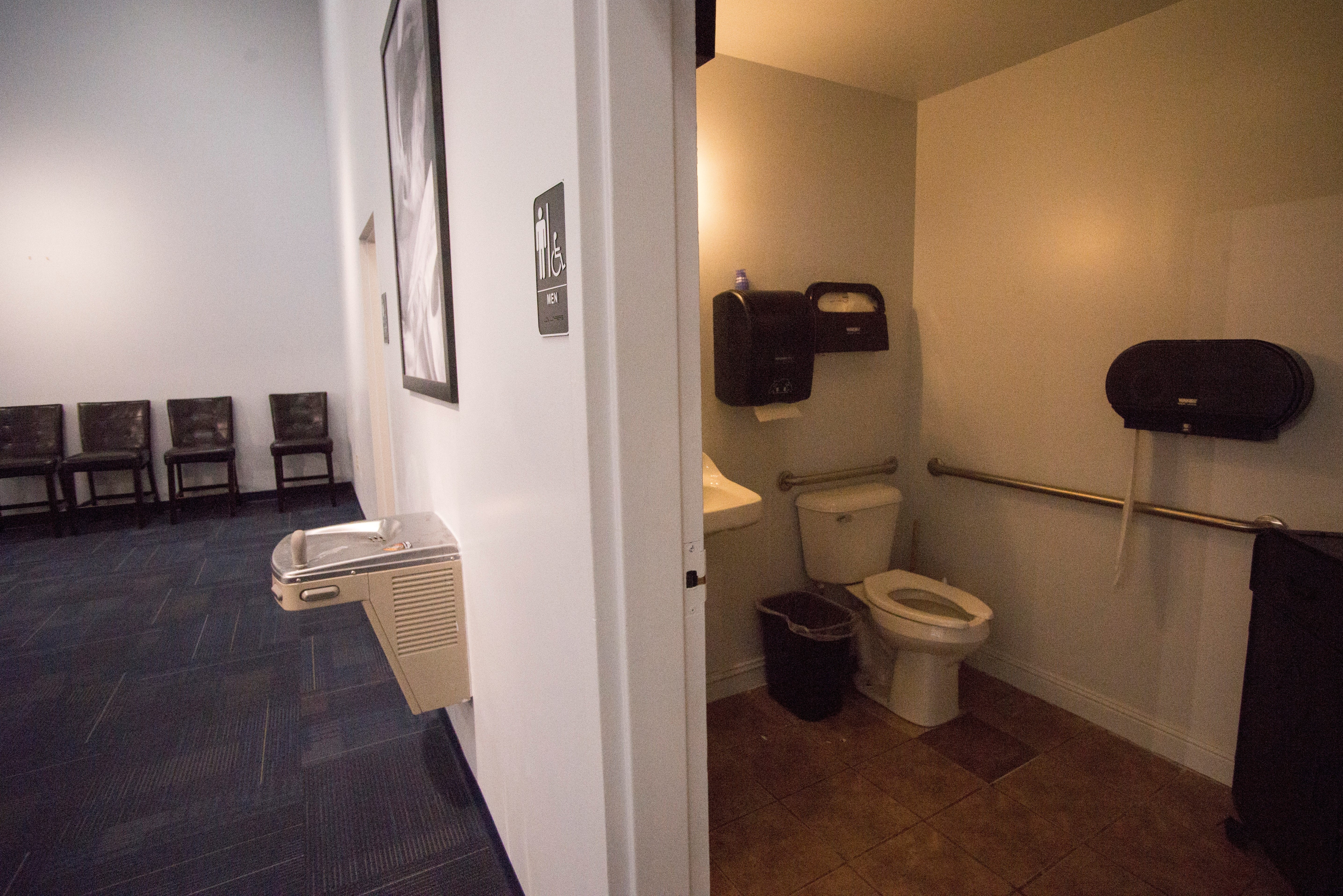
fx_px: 634
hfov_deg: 93.3
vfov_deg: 70.4
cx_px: 672
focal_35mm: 17
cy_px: 448
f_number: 8
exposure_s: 1/200
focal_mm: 17
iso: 3200
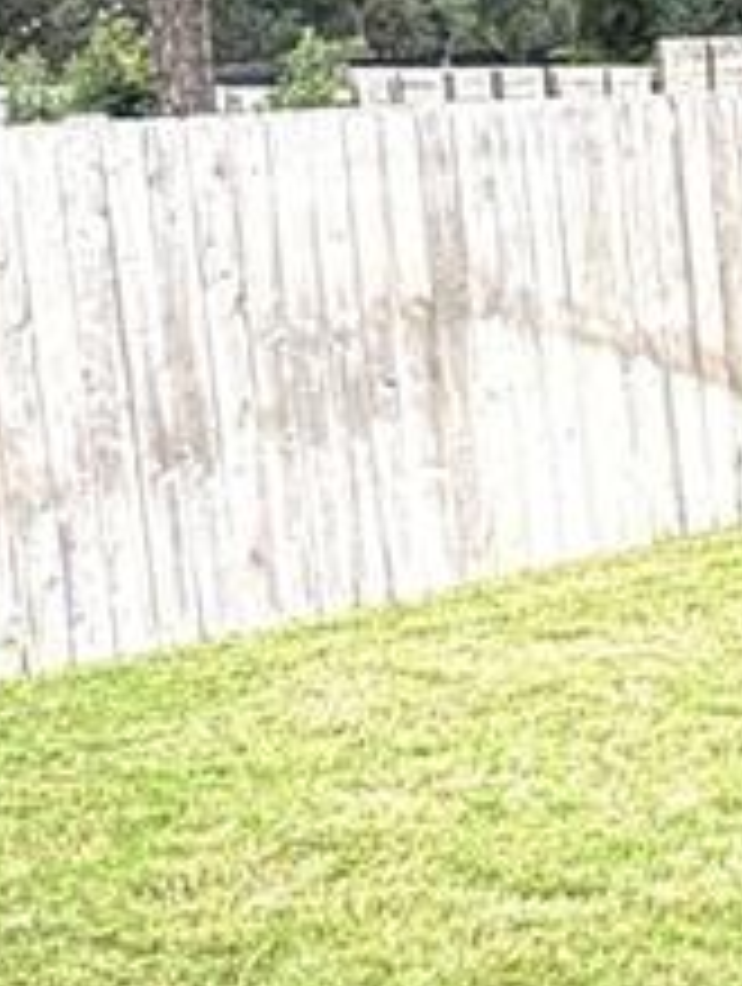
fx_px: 2793
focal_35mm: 98
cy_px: 284
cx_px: 1875
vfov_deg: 19.9
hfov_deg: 11.8
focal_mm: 2.22
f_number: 2.2
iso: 40
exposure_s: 1/189
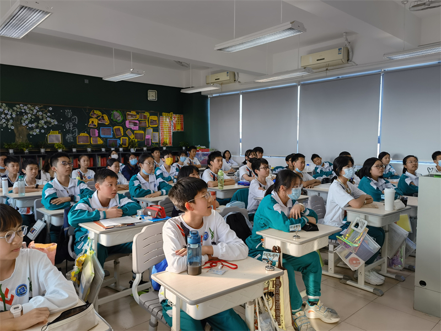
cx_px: 220
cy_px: 166
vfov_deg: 51.4
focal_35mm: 27
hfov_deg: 65.3
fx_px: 344
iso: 50
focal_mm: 6.67
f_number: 1.9
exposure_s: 1/115
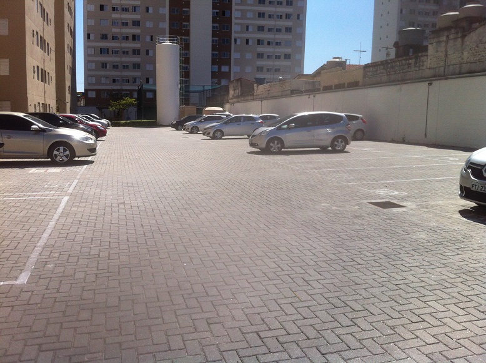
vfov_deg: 40.6
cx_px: 243
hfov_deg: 52.7
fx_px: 491
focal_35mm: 35
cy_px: 182
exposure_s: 1/2155
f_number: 2.8
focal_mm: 3.85
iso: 80
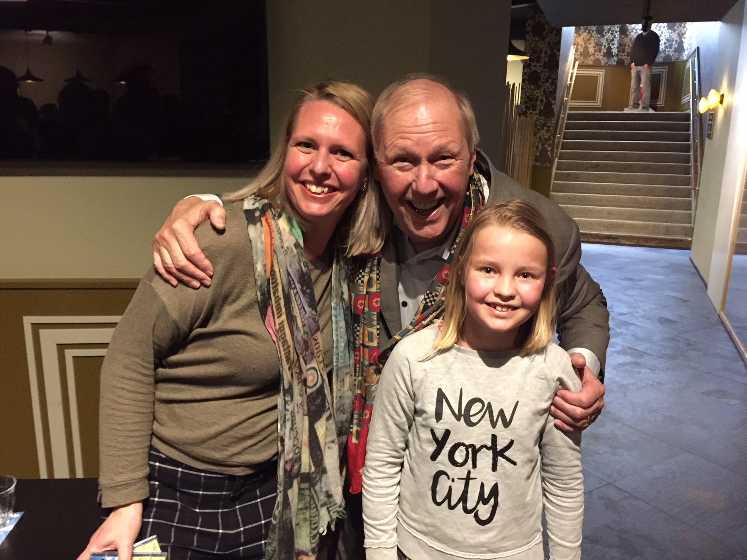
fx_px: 626
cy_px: 280
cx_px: 374
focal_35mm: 29
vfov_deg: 48.2
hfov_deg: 61.7
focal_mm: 4.15
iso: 400
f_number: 2.2
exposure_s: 1/17
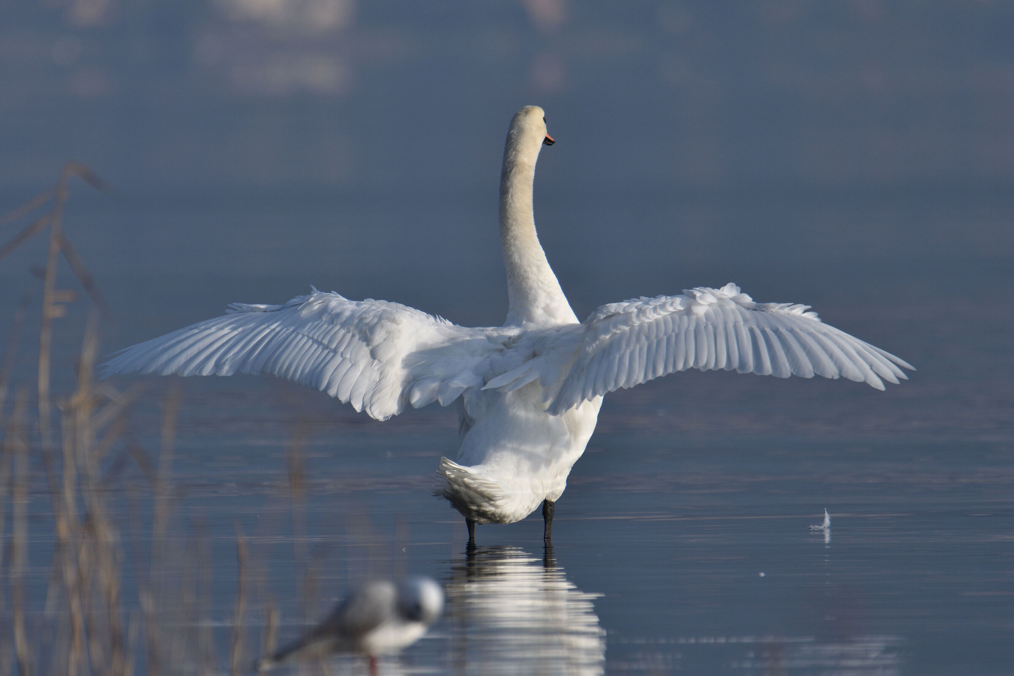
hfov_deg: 2.5
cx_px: 507
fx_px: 23236
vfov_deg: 1.7
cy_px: 338
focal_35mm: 825
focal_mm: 550
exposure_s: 1/1250
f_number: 6.3
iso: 100
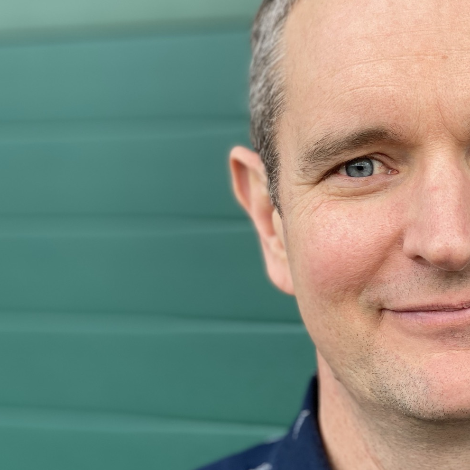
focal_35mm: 95
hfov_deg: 17.8
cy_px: 178
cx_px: 479
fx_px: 1459
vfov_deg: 18.3
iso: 20
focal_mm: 6
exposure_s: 1/198
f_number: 2
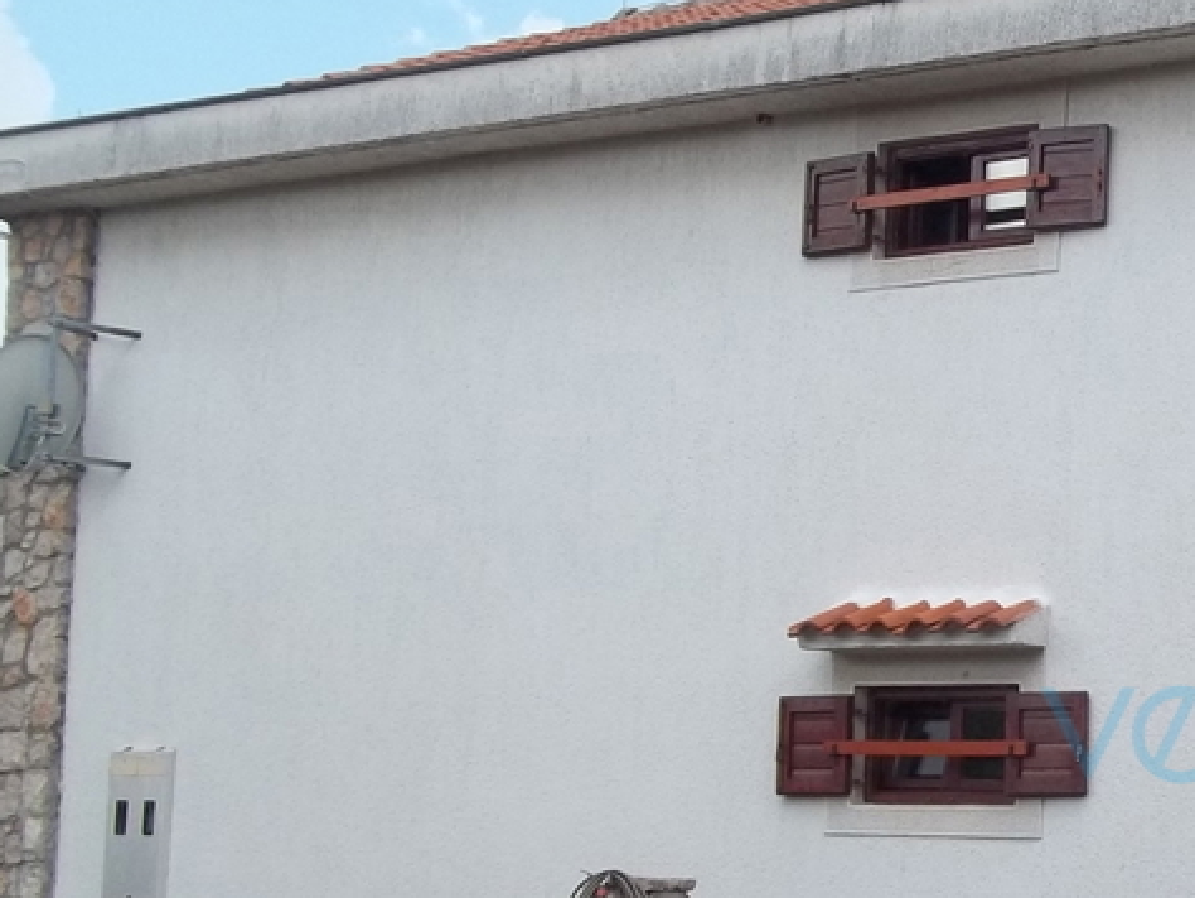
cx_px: 1377
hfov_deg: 22.5
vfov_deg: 18.1
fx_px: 2798
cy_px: 674
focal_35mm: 81
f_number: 8.8
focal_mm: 5.7
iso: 64
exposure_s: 1/80
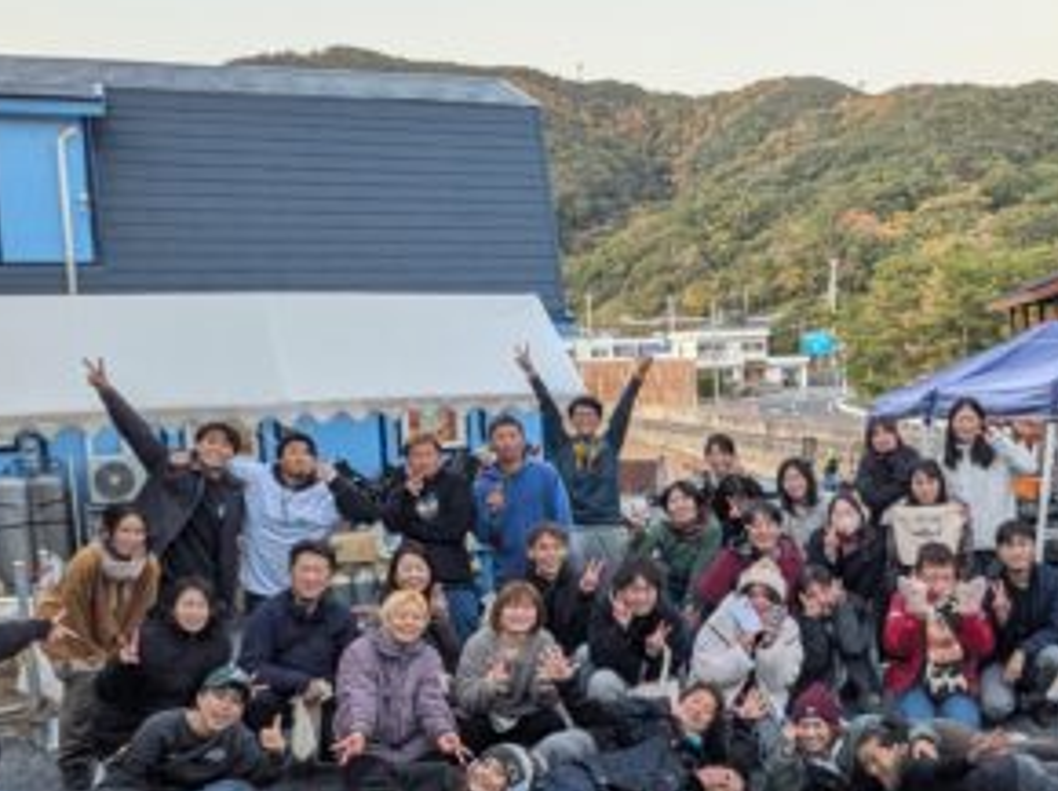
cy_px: 467
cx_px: 496
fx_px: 886
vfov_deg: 47.9
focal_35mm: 29
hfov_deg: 61.7
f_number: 2.2
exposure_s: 1/20
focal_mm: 2.74
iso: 40
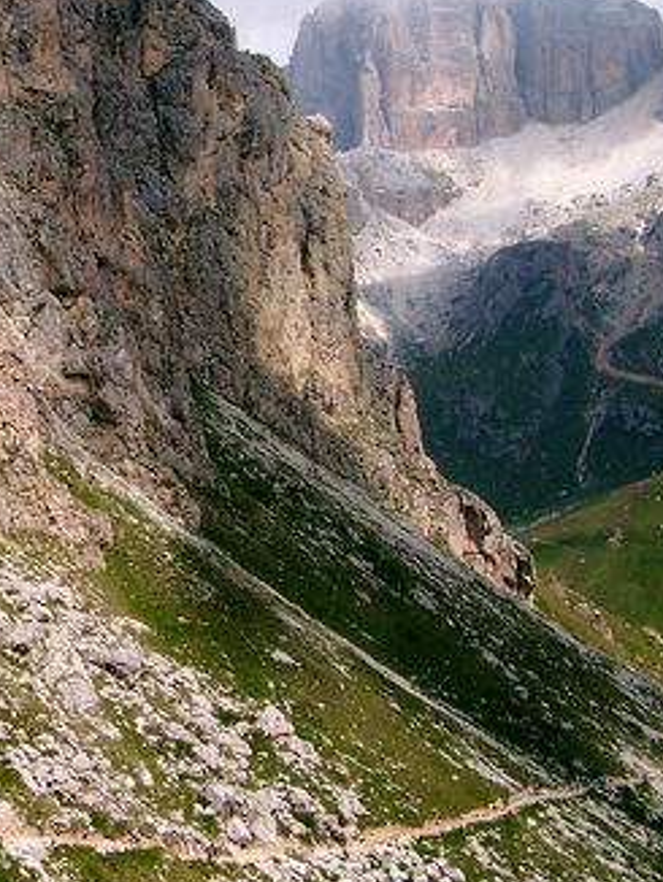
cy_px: 311
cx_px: -11
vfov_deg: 28.4
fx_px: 1734
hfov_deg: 20.9
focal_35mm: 68
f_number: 5
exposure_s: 1/1250
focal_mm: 7.6
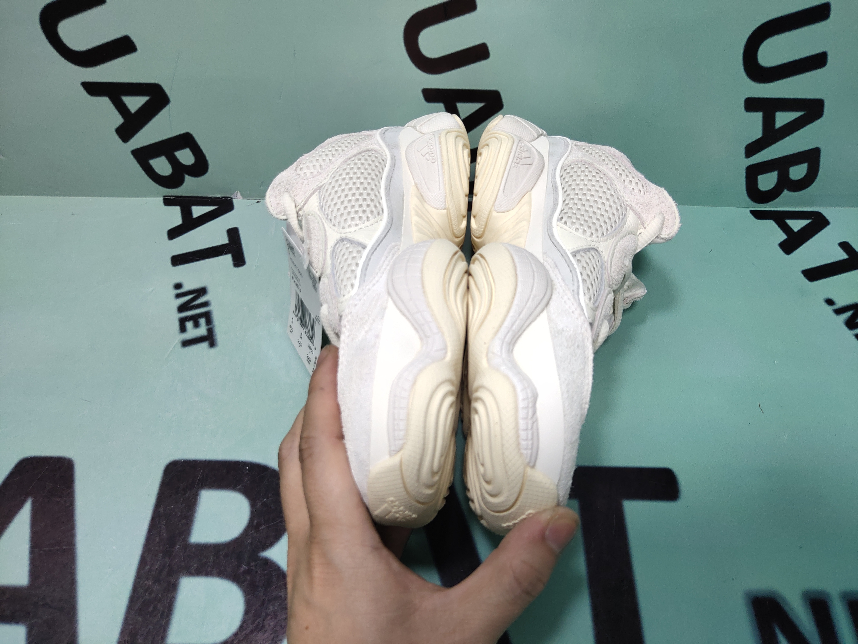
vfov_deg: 46.8
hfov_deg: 60.0
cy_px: 322
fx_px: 744
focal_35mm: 30
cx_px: 429
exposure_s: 1/100
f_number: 1.79
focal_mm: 4.35
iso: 77
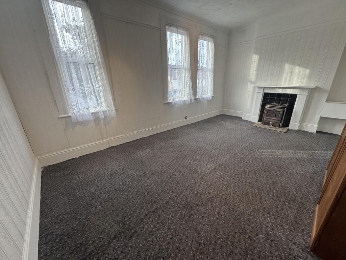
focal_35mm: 14
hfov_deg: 102.1
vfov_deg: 85.7
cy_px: 130
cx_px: 173
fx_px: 140
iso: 125
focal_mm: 2.22
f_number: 2.2
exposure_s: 1/100
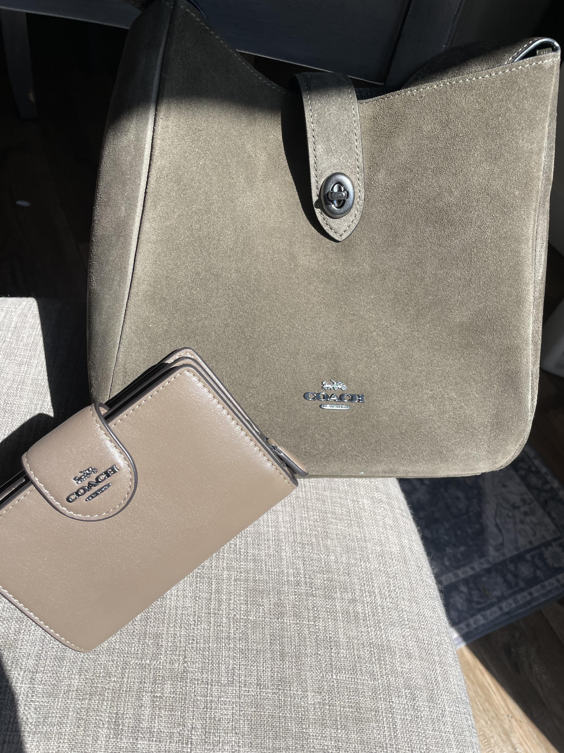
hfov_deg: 53.1
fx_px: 565
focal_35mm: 26
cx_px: 282
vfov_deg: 67.3
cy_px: 376
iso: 32
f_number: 1.6
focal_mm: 4.2
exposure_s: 1/1689
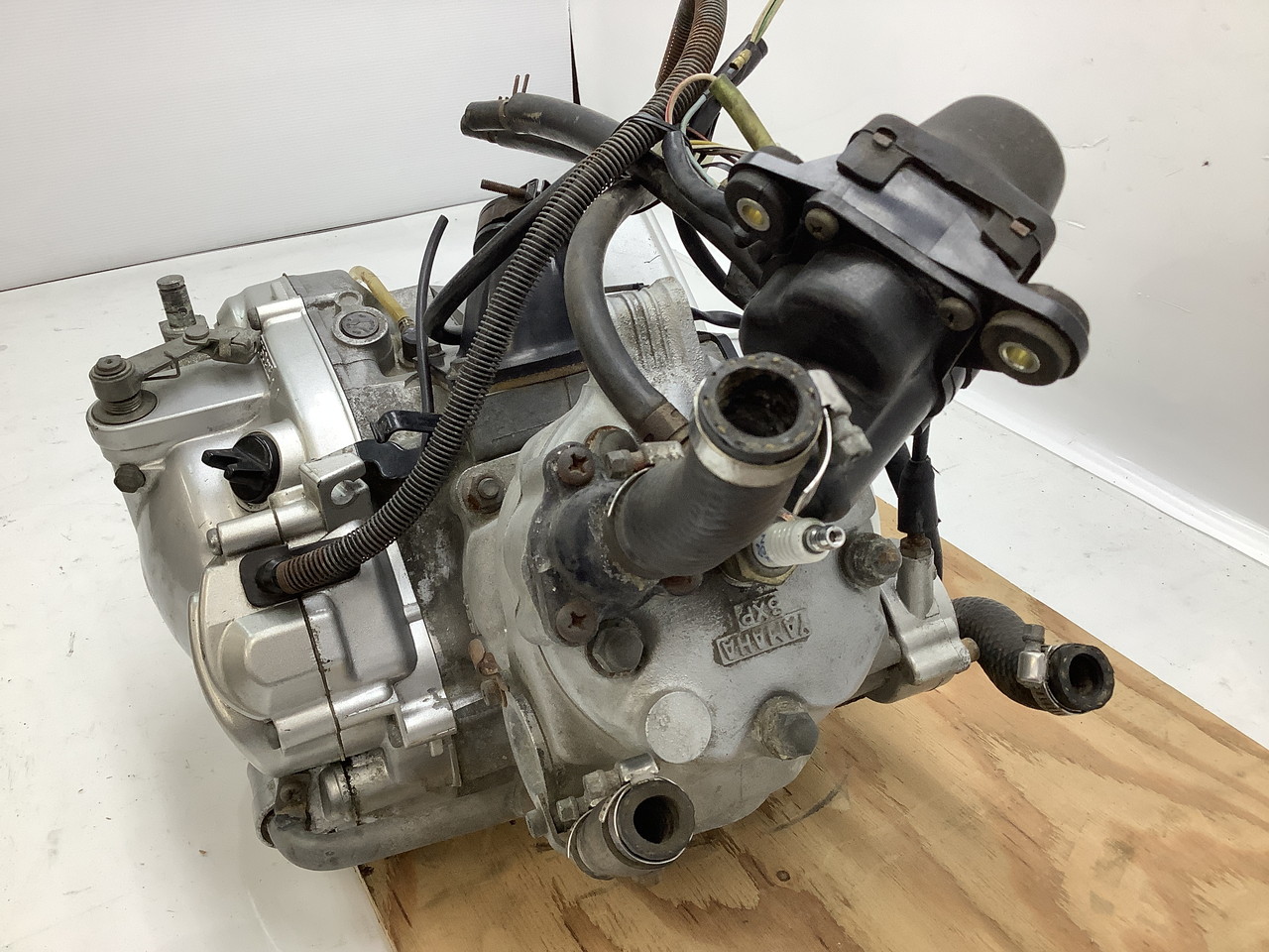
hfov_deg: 58.4
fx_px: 1136
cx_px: 634
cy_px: 476
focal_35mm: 31
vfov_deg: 45.4
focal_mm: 3.3
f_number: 2.4
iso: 64
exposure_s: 1/120
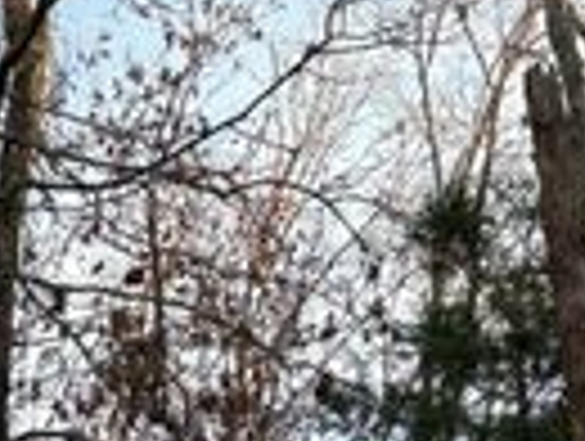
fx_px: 1693
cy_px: 704
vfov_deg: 13.7
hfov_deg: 17.2
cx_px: -351
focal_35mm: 100
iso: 50
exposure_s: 1/386
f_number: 1.6
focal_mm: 5.96
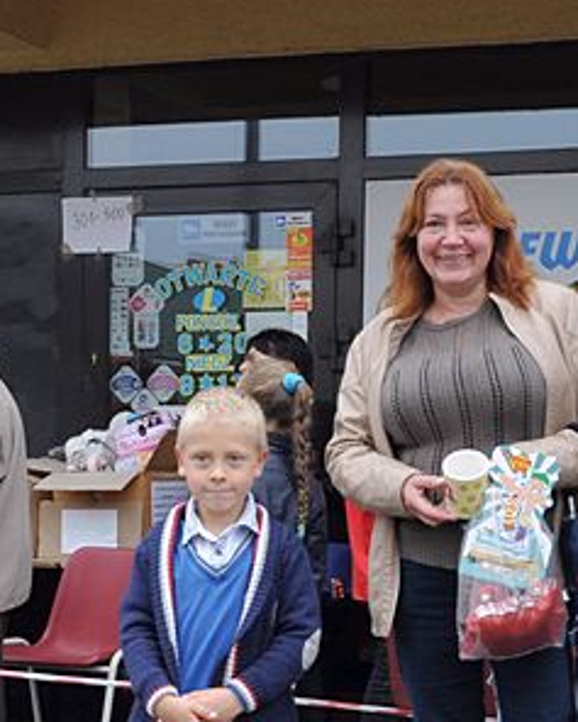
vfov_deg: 19.5
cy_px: 594
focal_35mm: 97
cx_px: 424
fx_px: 2073
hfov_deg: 15.8
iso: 640
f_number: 8
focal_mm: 24
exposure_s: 1/250
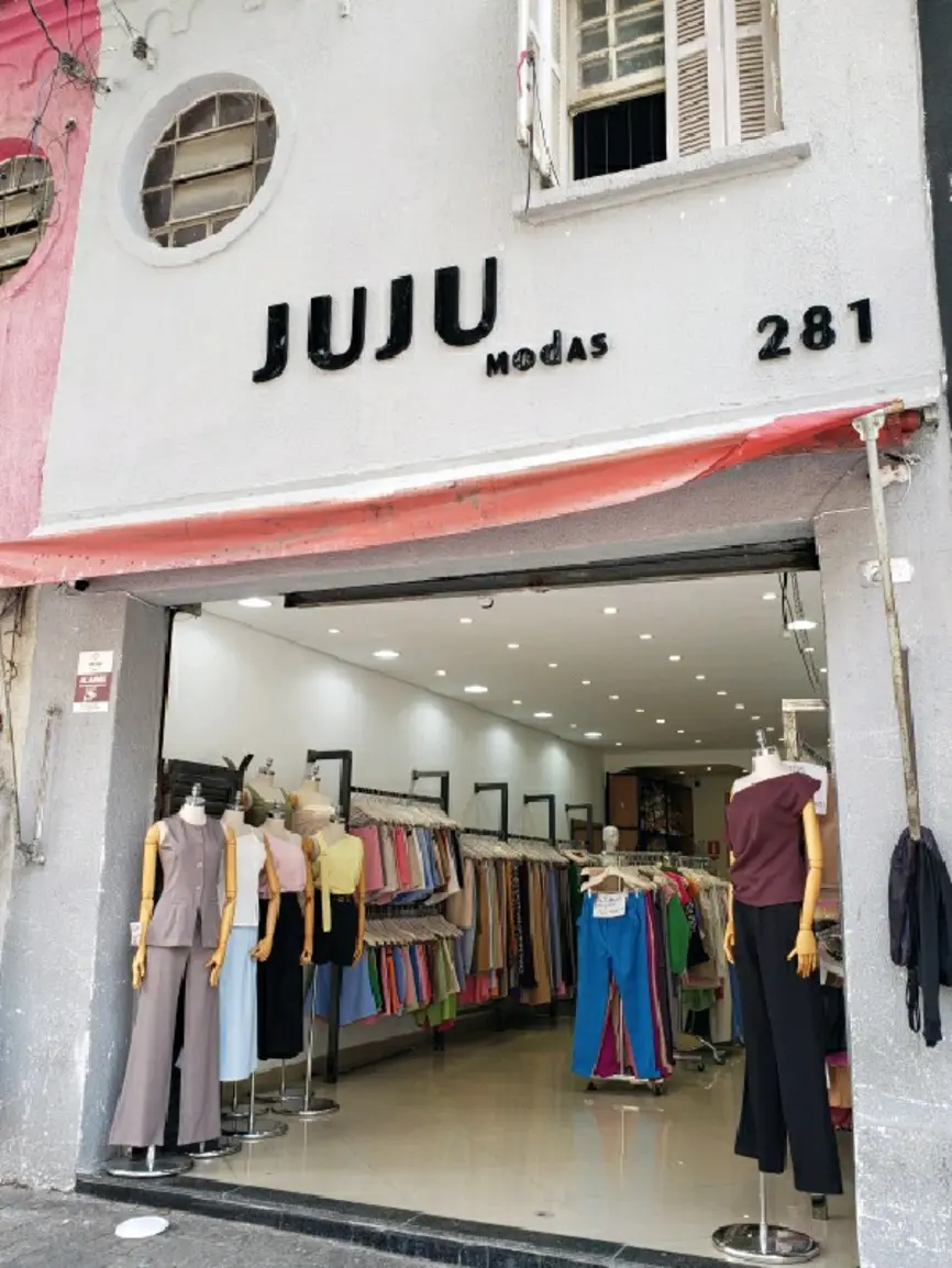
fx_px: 953
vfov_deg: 67.3
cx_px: 476
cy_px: 634
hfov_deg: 53.1
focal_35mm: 26
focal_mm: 4.3
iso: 50
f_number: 2.4
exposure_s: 1/122
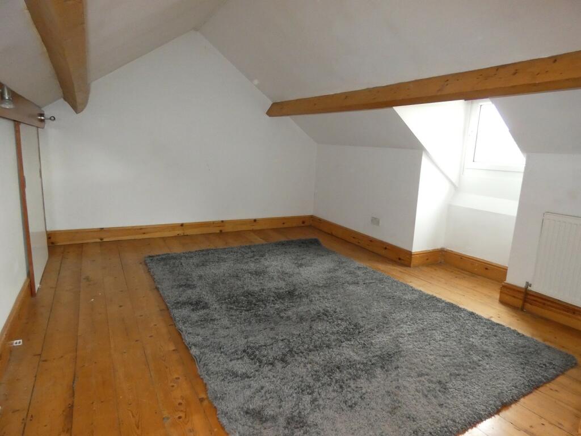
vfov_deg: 66.0
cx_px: 290
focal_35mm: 20
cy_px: 218
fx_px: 336
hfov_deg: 81.7
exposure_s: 1/60
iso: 800
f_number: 2.8
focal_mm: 3.6
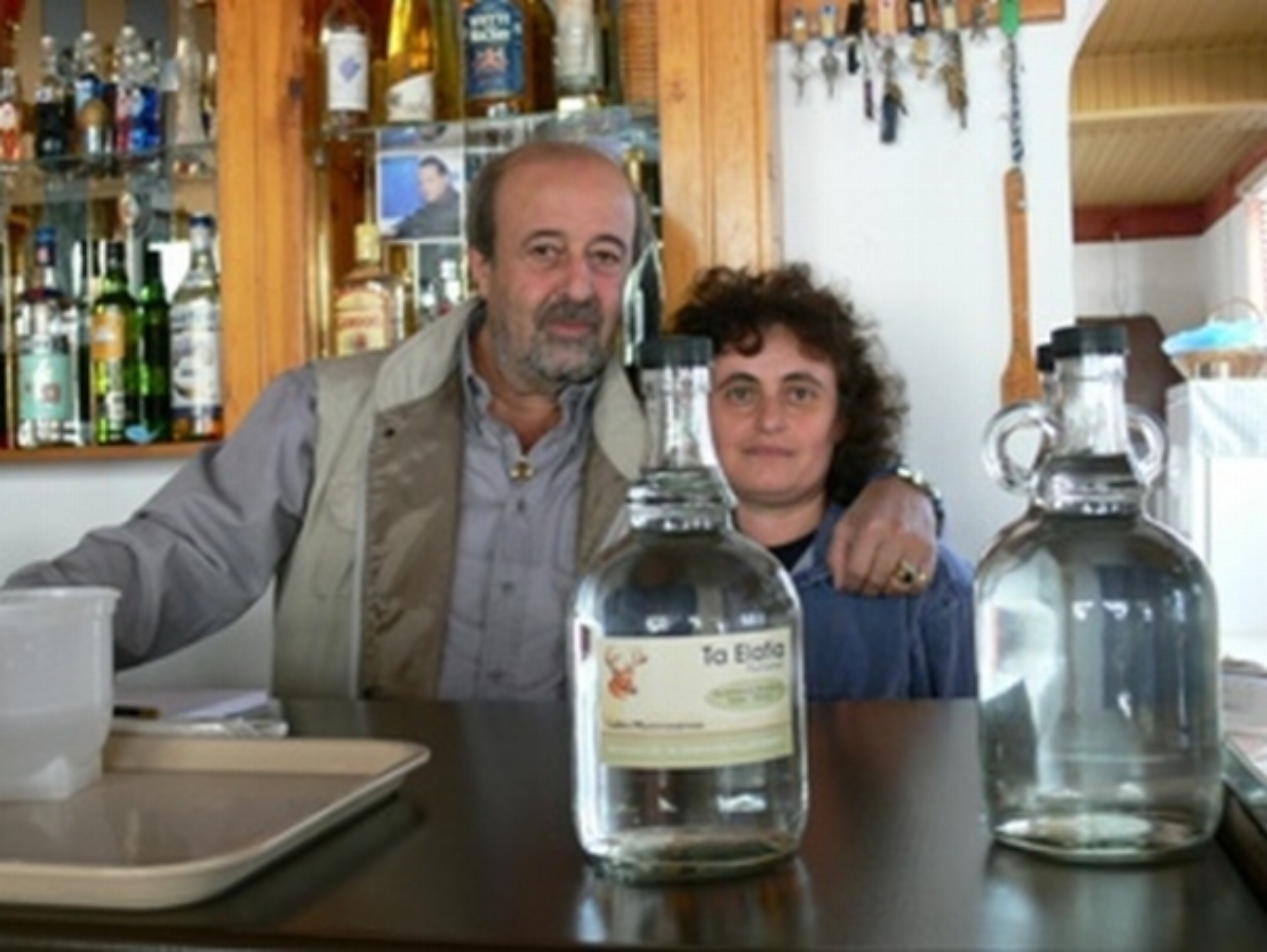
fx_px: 1502
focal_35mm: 41
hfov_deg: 45.7
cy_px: 476
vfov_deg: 35.2
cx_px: 634
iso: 160
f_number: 2.8
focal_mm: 8.5
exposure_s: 1/30
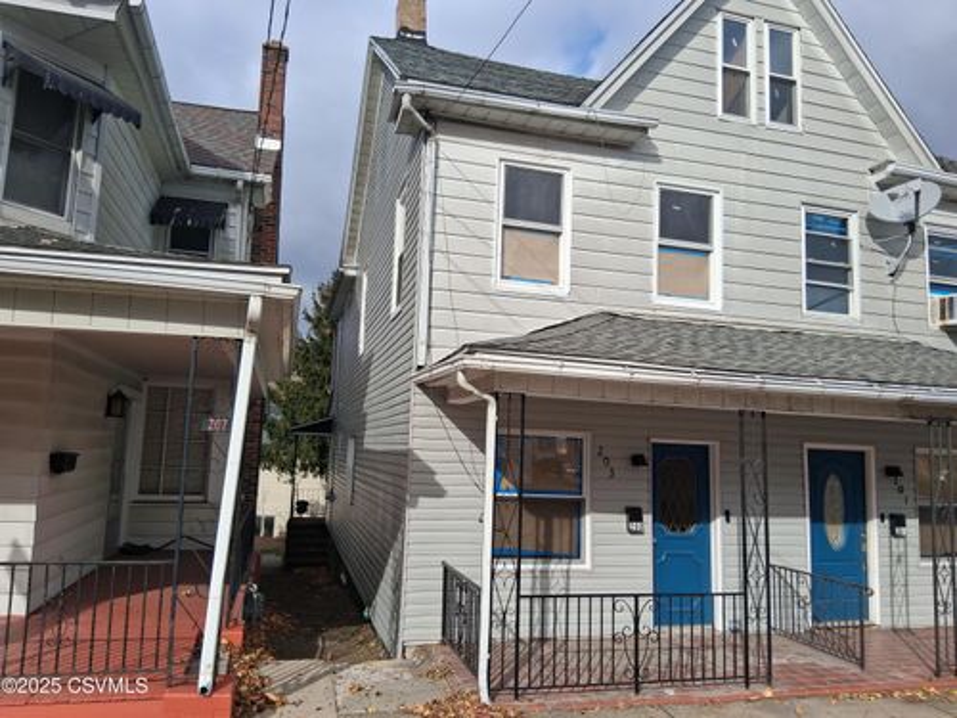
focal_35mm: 26
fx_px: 719
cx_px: 478
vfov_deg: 53.1
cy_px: 359
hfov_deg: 67.3
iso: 25
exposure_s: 1/704
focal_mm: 3.98
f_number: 1.8
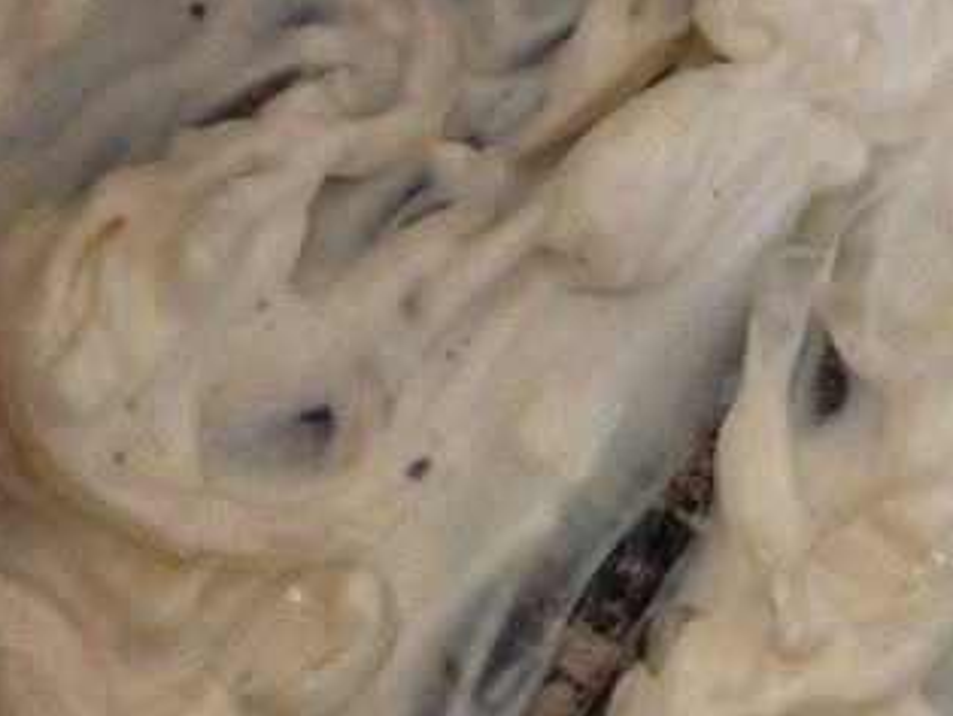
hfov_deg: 23.0
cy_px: 319
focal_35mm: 84
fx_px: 2314
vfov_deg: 17.6
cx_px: 713
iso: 800
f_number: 2.4
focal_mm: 4.12
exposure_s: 1/15
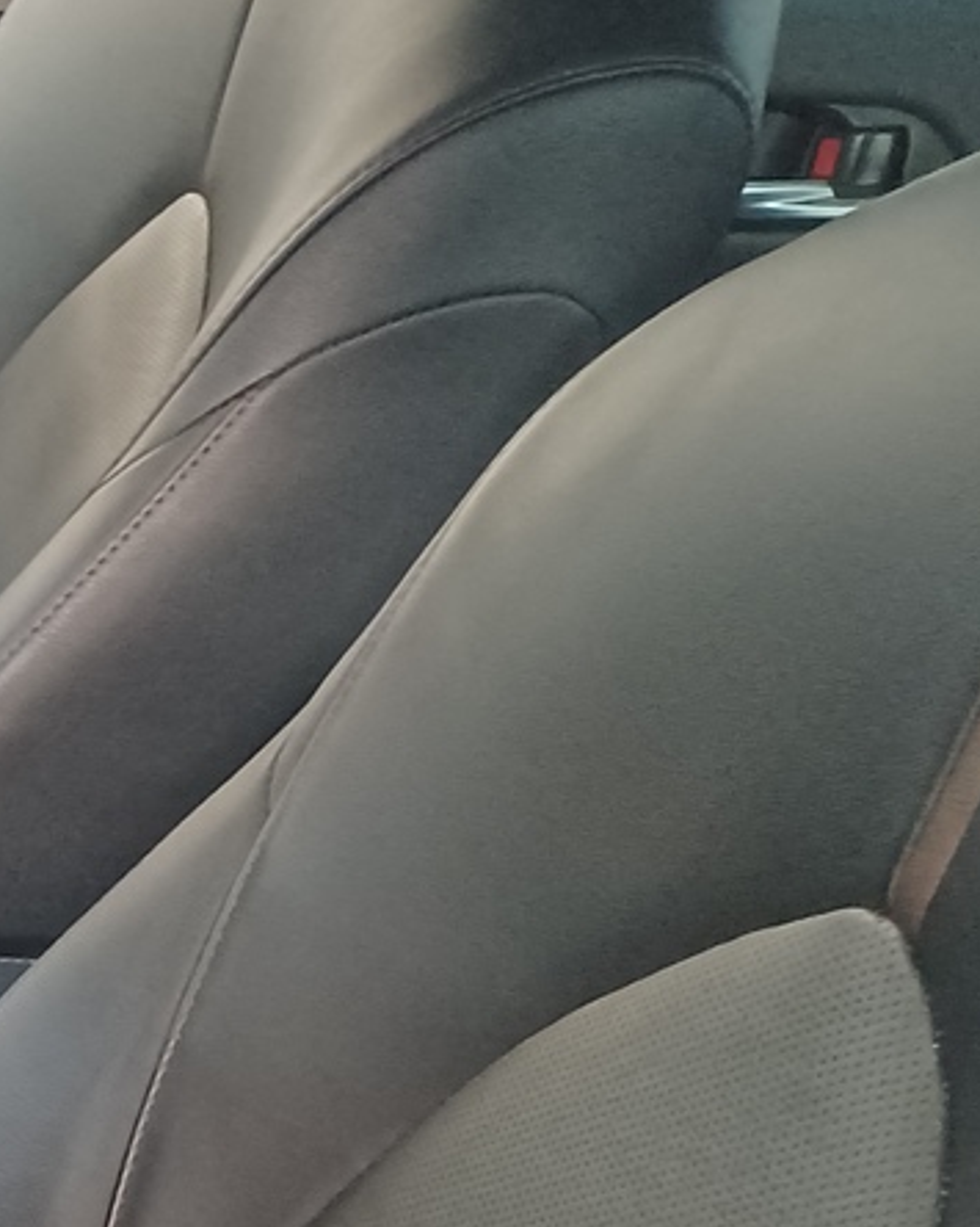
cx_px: -1187
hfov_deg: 13.8
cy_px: 1608
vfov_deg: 19.9
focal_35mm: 88
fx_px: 3192
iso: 1250
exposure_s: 1/20
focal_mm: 4.6
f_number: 1.8
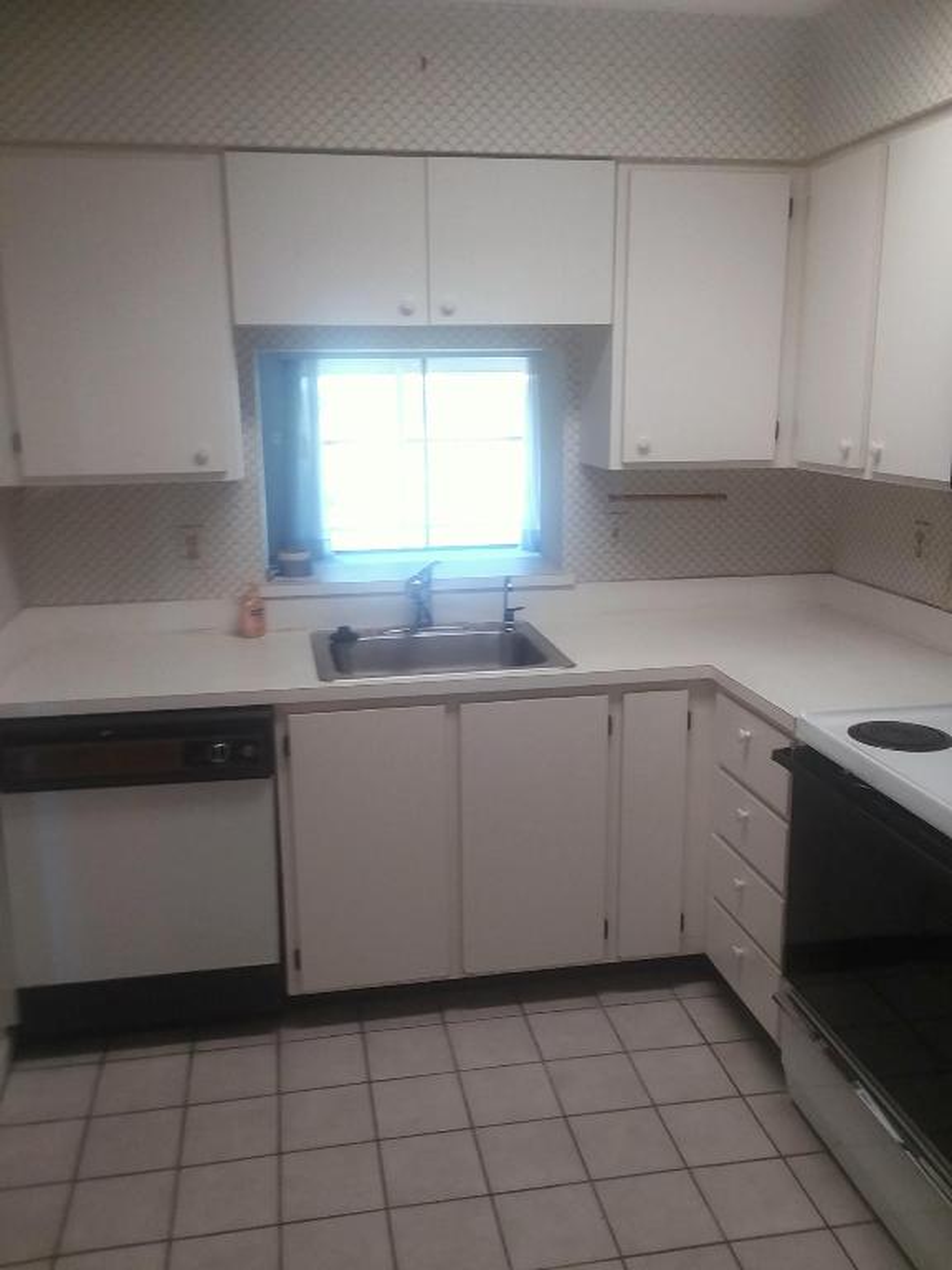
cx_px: 476
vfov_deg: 61.7
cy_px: 635
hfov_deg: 48.2
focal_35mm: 29
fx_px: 1063
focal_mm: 2.47
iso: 40
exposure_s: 1/40
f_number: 1.9
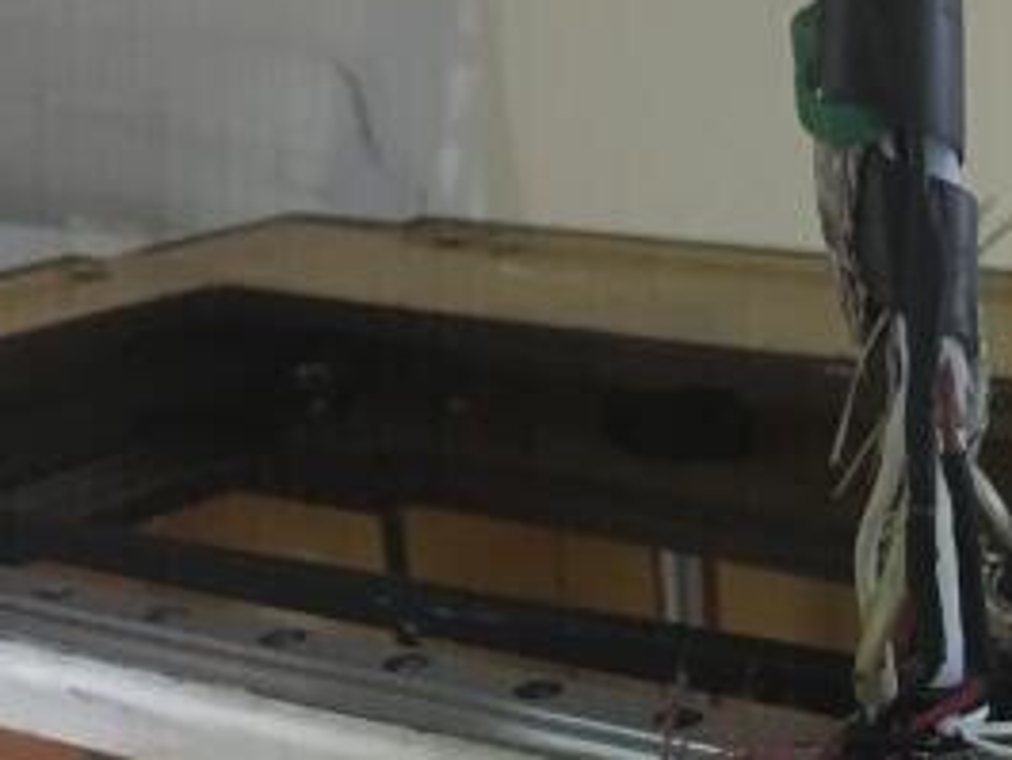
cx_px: 917
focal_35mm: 70
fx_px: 2047
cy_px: 760
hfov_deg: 26.8
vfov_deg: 20.4
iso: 500
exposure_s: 1/17
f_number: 2.2
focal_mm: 4.15
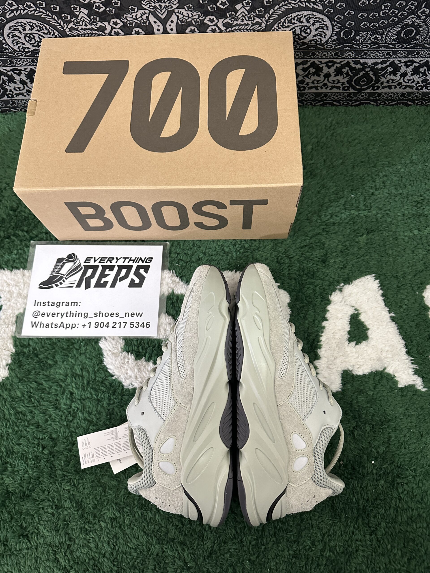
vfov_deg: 71.6
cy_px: 286
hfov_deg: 56.8
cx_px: 215
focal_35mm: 24
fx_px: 398
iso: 500
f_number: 1.78
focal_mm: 6.86
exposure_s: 1/50
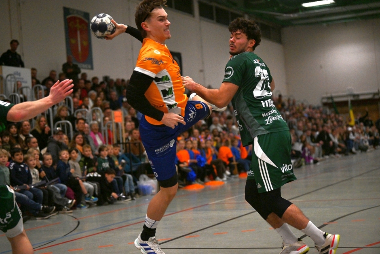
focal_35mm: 70
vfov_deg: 19.5
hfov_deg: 28.8
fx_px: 739
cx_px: 190
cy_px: 127
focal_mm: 70
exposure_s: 1/1600
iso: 2000
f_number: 2.8
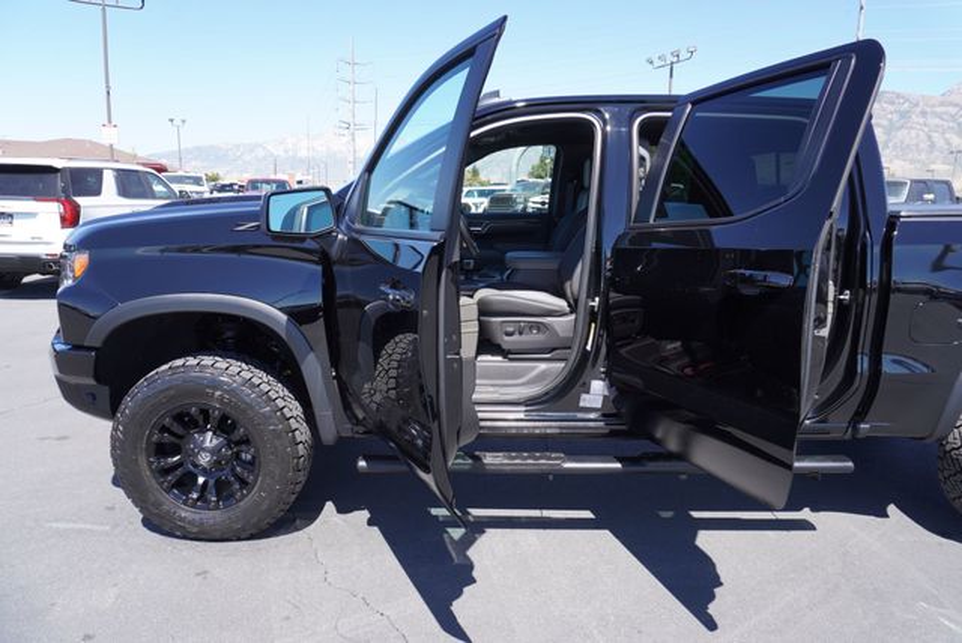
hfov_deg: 73.7
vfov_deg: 53.2
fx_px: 642
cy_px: 322
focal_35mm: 24
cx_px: 481
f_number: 5.6
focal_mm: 16
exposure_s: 1/125
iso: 100
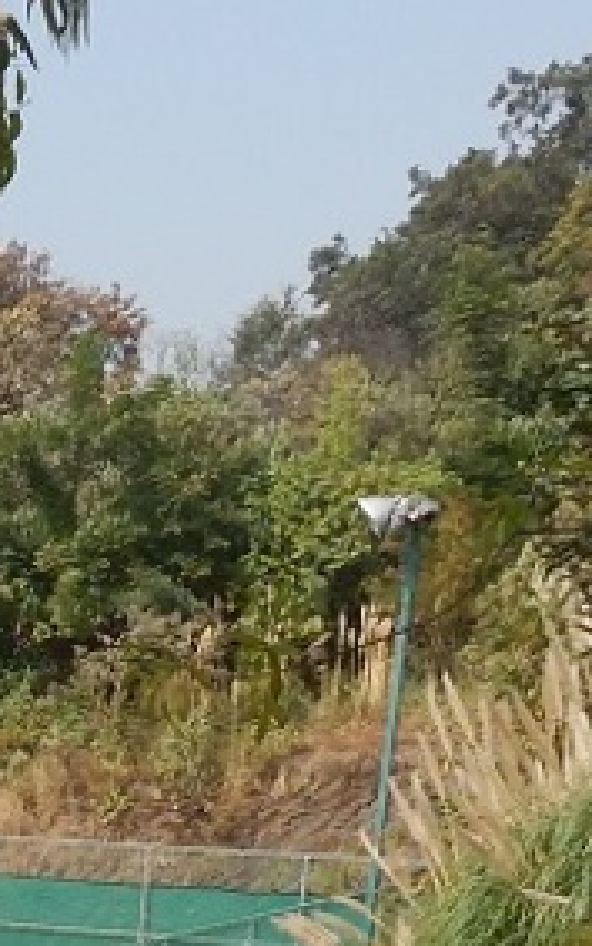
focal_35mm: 92
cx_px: -569
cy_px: 1147
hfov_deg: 12.6
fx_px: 2374
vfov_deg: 21.0
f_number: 3
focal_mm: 4
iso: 125
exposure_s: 1/1250
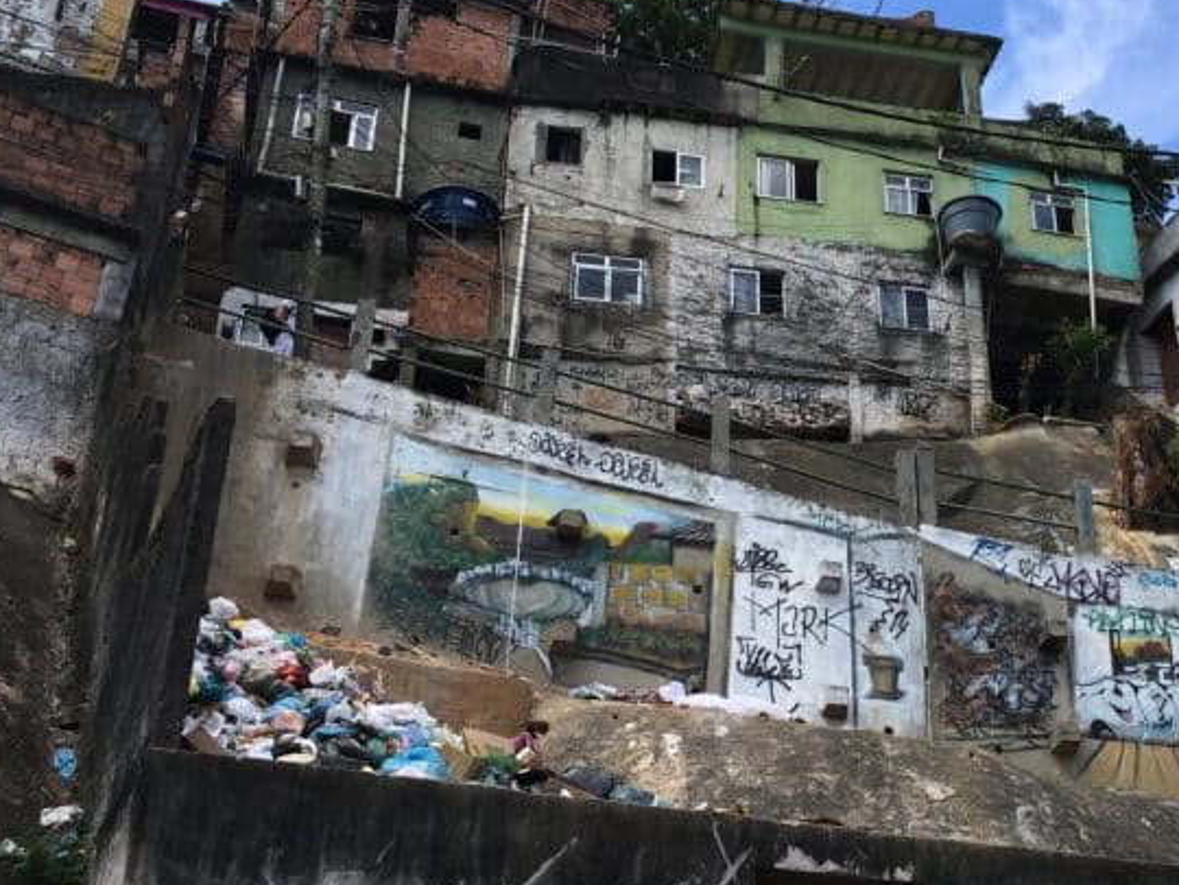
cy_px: 483
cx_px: 847
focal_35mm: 43
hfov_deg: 42.8
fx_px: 1465
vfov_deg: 33.6
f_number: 2.2
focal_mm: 4.15
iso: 25
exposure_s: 1/541
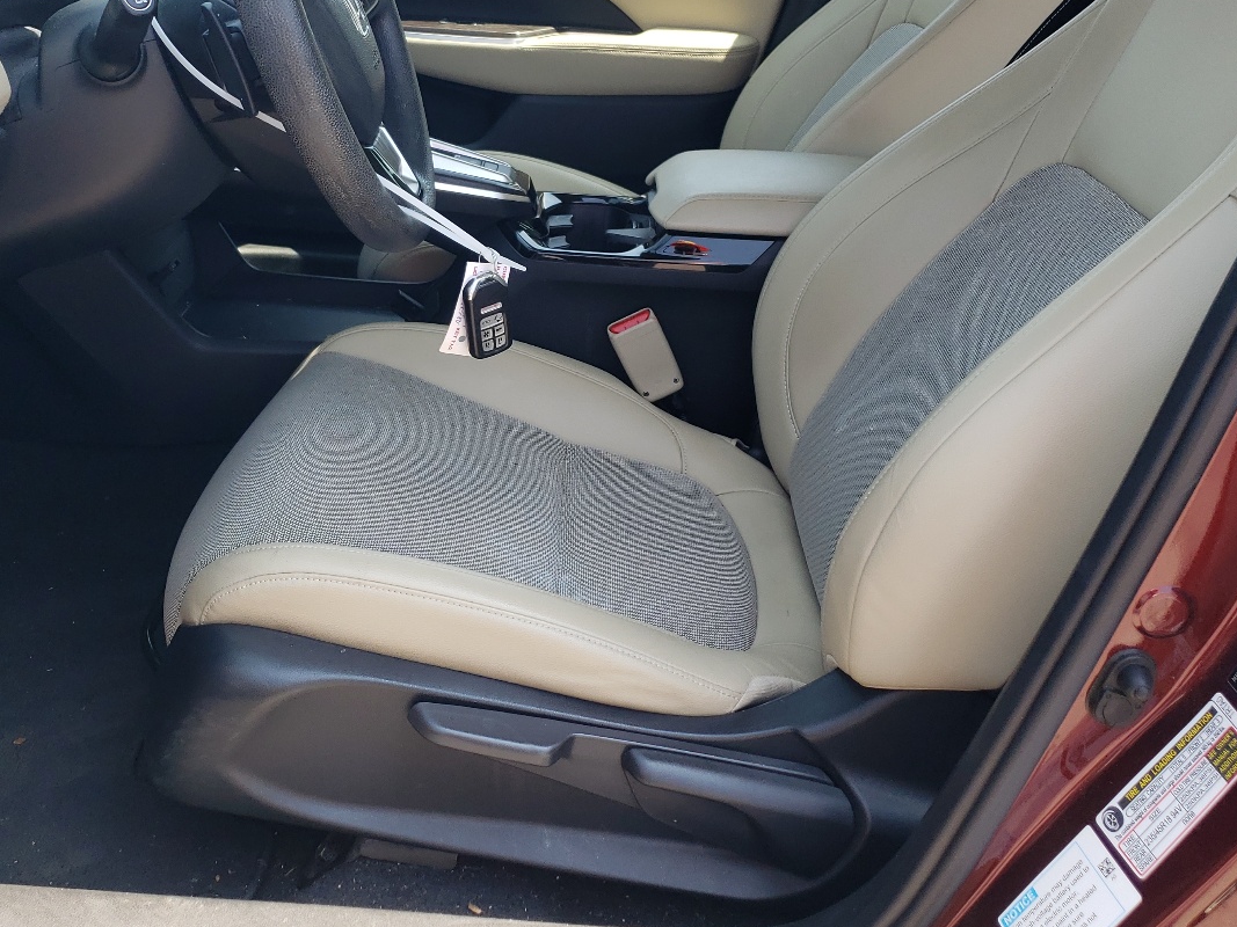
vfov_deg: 36.5
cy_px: 331
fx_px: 1394
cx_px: 556
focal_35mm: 39
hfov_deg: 47.8
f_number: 1.5
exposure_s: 1/476
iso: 50
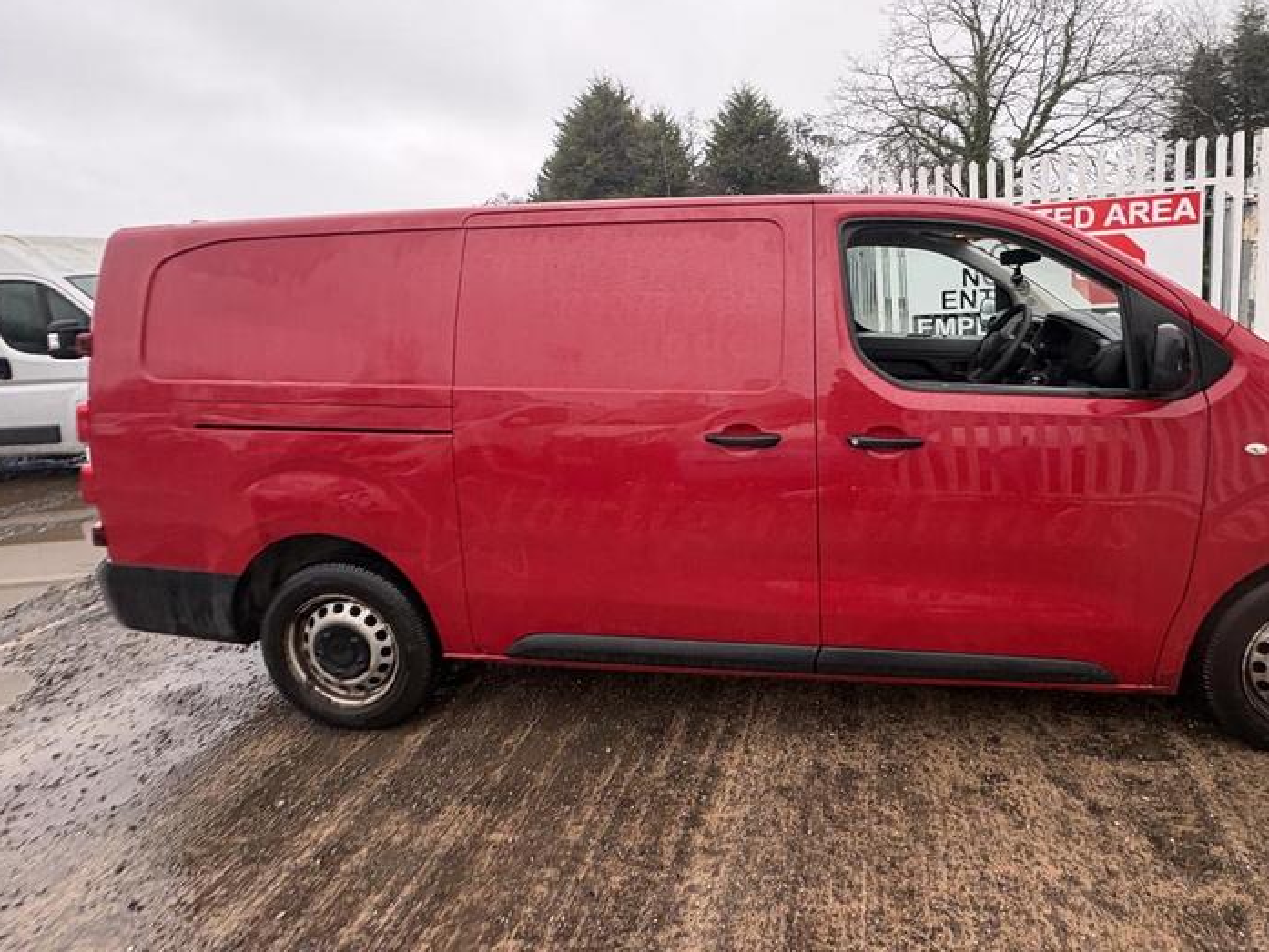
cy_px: 370
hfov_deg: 86.4
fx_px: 660
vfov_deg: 70.7
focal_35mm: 18
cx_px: 776
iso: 250
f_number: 2.2
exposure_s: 1/89
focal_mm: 2.22
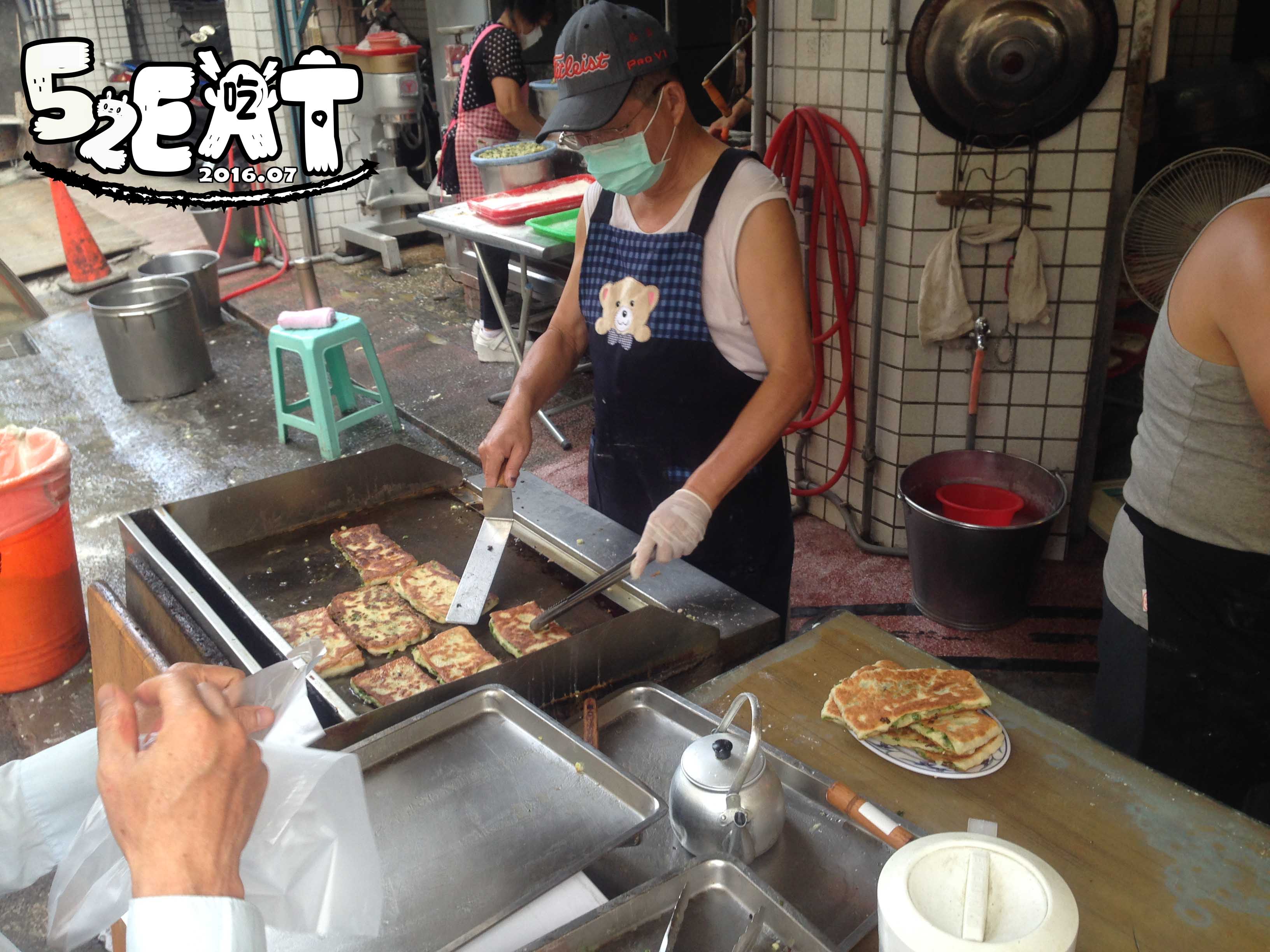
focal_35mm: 33
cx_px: 635
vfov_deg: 42.9
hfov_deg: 55.4
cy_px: 476
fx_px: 1211
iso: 50
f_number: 2.4
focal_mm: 4.12
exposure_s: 1/60
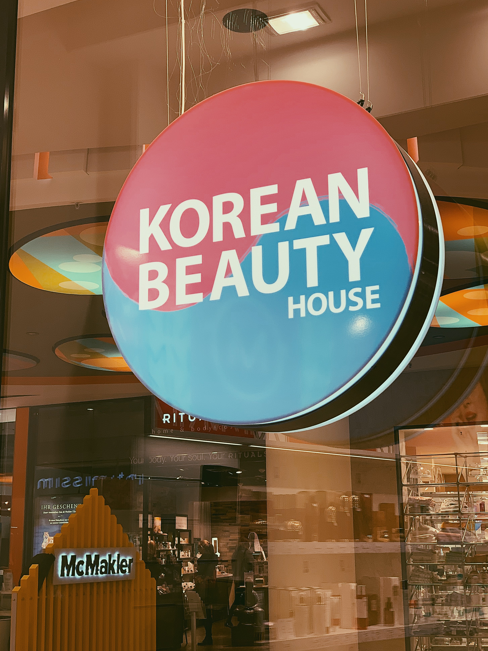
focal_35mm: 54
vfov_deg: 35.5
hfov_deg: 27.0
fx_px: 1015
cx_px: 246
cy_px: 317
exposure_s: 1/120
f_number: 2.4
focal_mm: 6
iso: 50
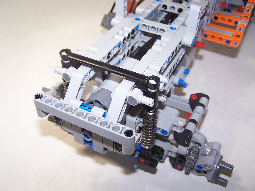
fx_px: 280
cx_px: 128
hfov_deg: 49.0
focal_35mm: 38
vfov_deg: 37.7
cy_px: 96
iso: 80
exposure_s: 1/60
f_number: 2.8
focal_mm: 6.3
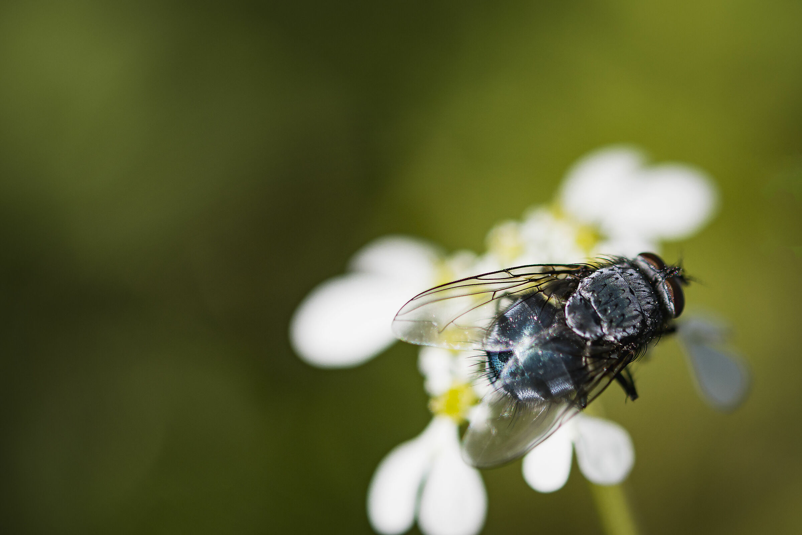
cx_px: 401
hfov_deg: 17.1
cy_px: 268
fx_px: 2673
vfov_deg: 11.4
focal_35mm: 120
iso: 250
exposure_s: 1/2000
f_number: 4
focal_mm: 60
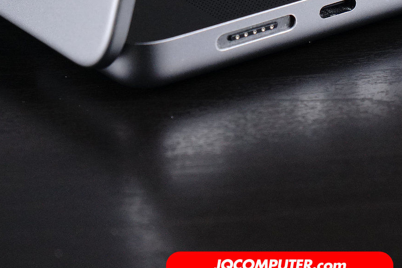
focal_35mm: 241
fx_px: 2691
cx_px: 279
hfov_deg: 8.5
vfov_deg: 5.7
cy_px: -17
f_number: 5
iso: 1000
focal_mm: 70
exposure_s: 1/80
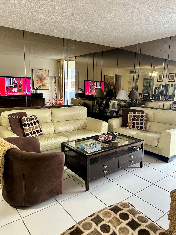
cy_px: 118
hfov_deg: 53.1
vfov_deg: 67.3
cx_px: 88
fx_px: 176
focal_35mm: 26
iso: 160
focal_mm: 5.7
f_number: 1.5
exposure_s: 1/60
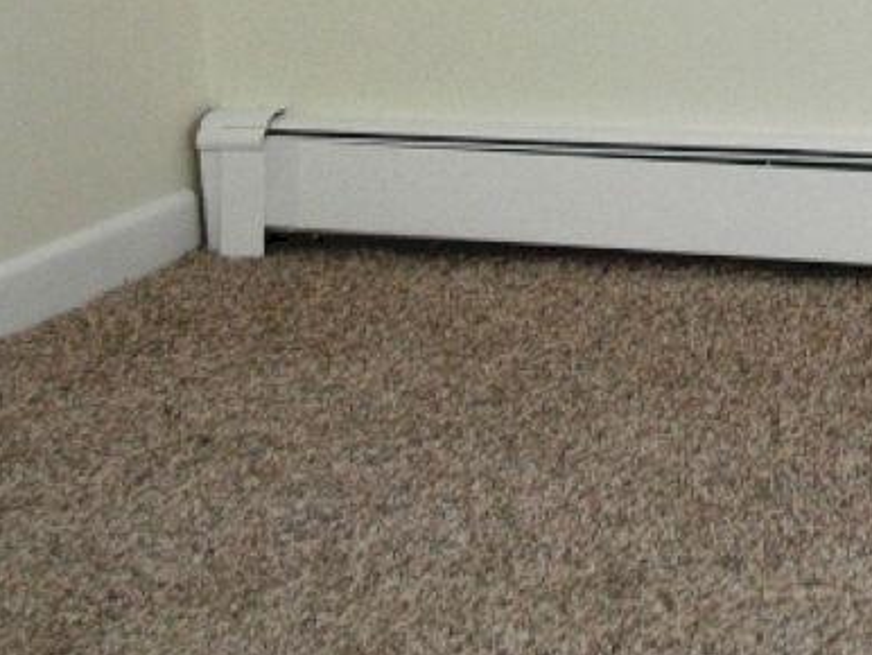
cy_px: -449
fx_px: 3525
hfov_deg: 13.3
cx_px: 1292
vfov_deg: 10.1
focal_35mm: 140
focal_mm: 25
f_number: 4.5
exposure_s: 1/60
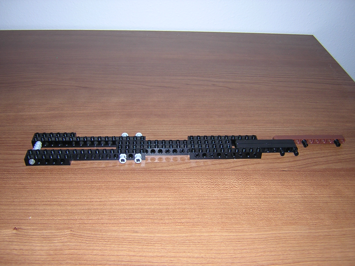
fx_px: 369
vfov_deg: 39.7
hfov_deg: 51.4
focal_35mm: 36
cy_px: 133
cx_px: 178
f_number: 2.6
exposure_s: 1/60.1
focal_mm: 4.7
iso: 100
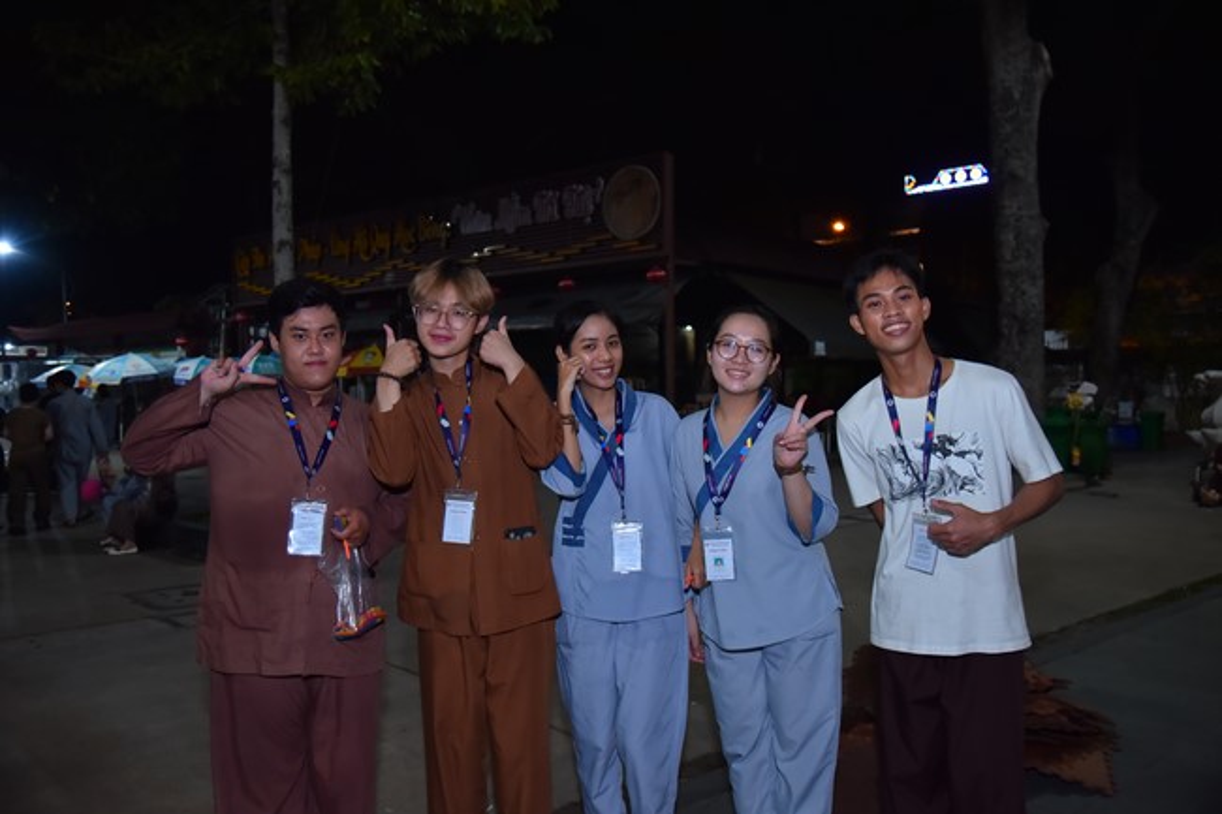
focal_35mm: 31
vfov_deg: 42.3
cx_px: 611
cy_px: 407
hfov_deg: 60.3
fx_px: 1052
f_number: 4
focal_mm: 31
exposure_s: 1/200
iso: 1600
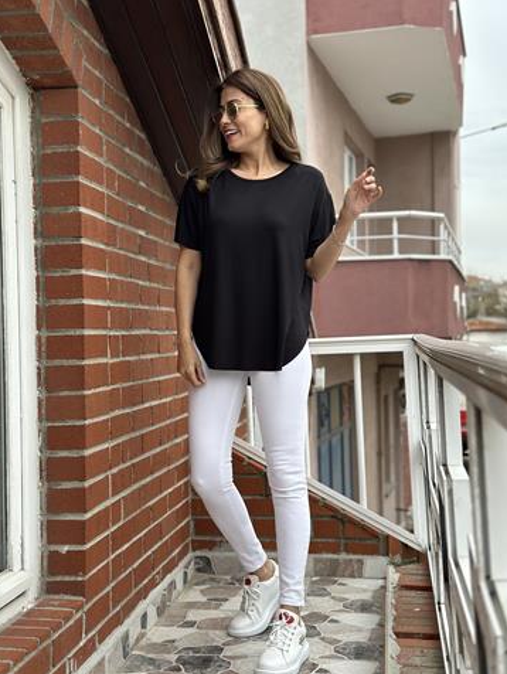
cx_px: 261
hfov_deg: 28.6
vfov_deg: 37.5
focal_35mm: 51
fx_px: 994
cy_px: 334
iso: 80
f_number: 1.78
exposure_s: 1/612
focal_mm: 6.86
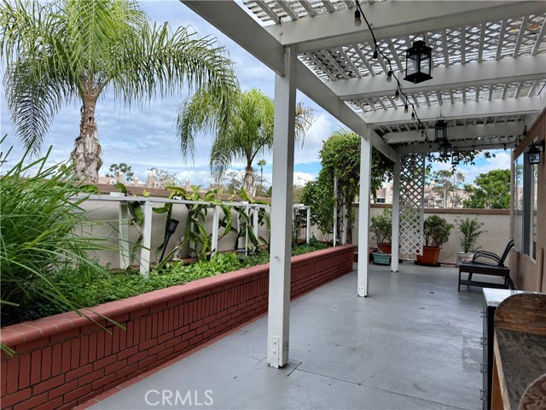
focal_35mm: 24
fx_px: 379
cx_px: 273
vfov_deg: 56.8
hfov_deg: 71.6
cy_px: 205
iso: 80
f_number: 1.78
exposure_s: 1/2801
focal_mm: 6.76
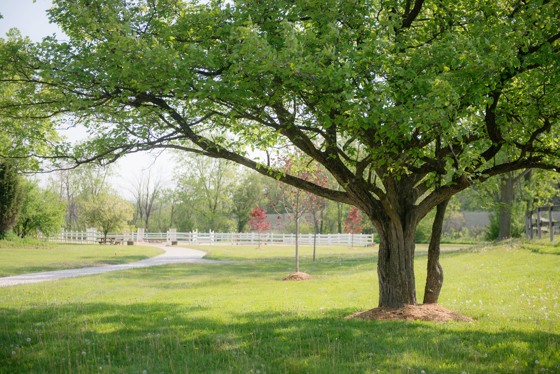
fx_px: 871
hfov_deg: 35.6
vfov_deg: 24.2
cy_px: 187
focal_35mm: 56
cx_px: 280
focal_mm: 56
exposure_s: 1/3200
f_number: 2.8
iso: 400
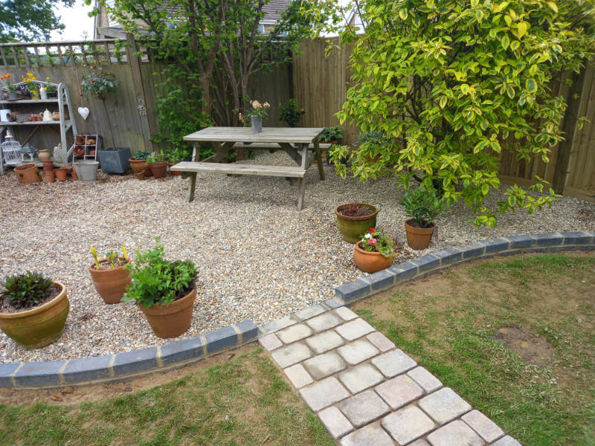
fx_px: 430
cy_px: 223
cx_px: 298
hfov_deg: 69.4
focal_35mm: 25
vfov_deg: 54.9
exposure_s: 1/132
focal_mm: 4.6
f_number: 2
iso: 25
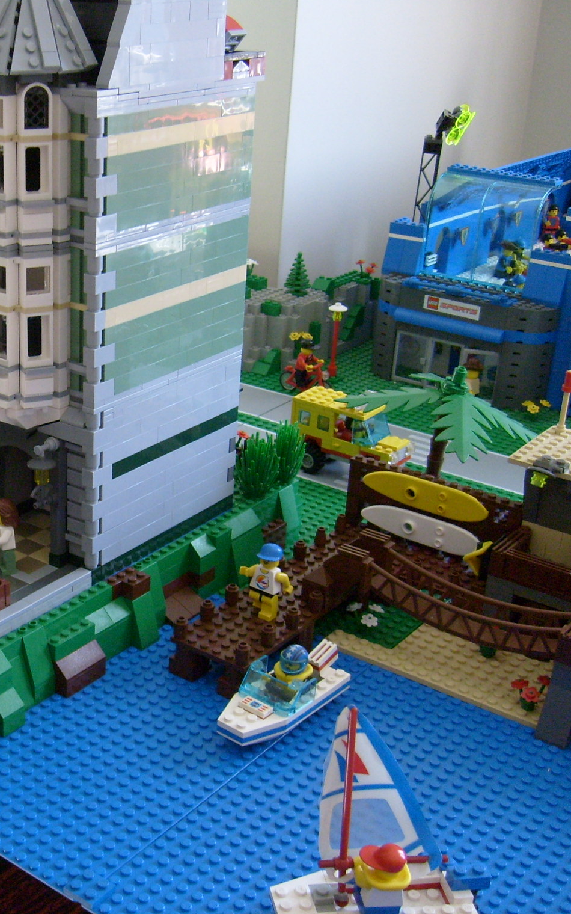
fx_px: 1245
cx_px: -4
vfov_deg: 40.3
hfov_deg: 24.6
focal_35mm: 50
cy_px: 453
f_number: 2.8
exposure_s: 1/45
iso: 120
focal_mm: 5.8
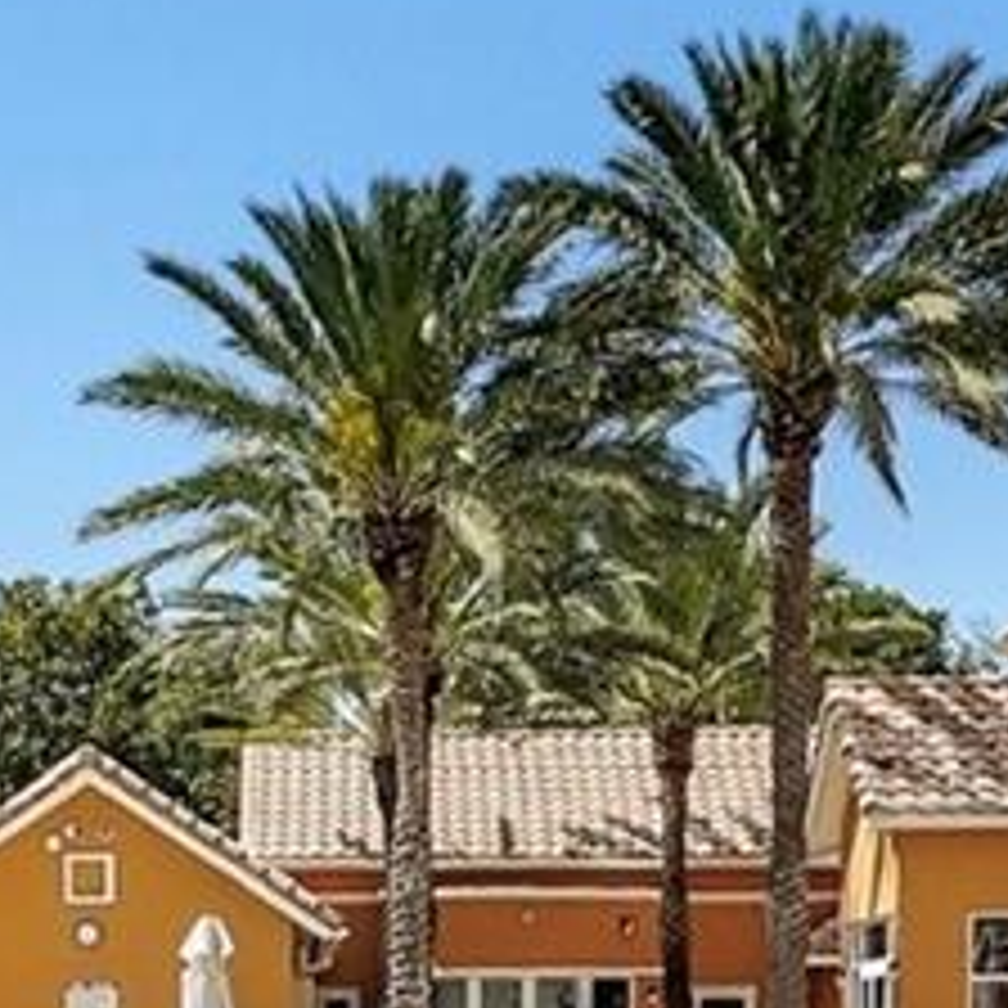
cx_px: -54
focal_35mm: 100
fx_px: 3296
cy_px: 1114
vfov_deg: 16.8
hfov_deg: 16.9
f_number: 13
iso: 640
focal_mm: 16.5
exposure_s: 1/1600
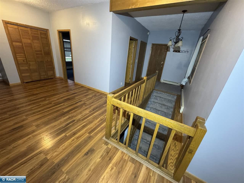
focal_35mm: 14
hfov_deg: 102.1
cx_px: 122
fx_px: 99
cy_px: 92
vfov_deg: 85.7
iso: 640
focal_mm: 2.22
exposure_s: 1/60
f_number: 2.2
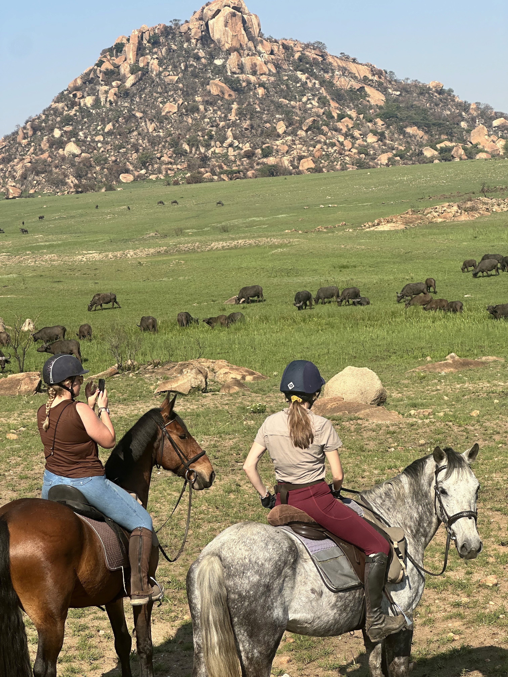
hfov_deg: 19.1
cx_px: 254
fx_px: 1507
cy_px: 338
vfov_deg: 25.3
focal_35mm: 77
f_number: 2.8
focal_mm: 9
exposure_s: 1/626
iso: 32
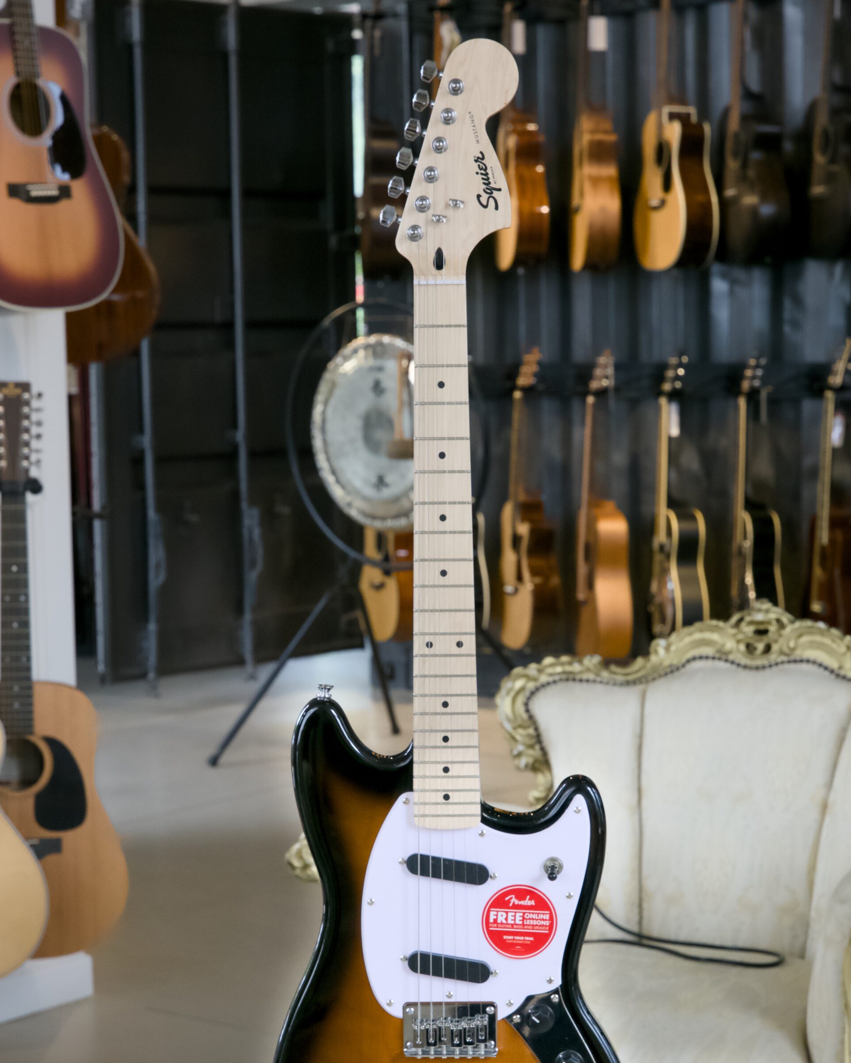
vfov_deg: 24.1
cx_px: 425
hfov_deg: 19.4
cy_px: 610
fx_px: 2487
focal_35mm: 79
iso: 4000
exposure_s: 1/125
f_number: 10
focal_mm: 70
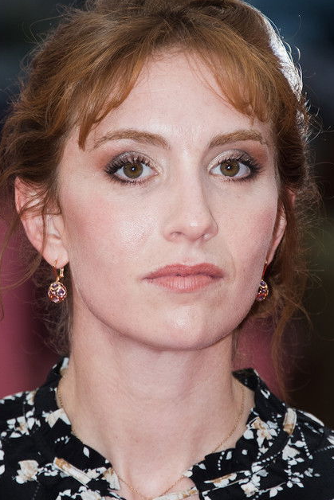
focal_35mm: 358
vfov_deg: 5.8
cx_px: 166
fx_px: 4979
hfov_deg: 3.8
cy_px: 226
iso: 400
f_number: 5.6
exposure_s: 1/250
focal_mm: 300
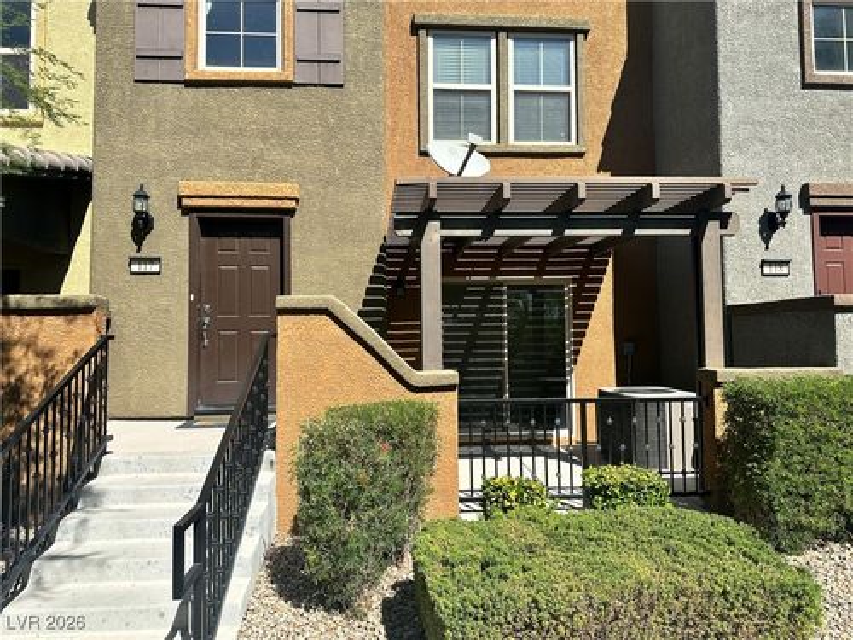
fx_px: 591
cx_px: 426
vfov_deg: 56.8
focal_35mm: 24
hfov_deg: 71.6
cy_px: 320
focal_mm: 6.86
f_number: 1.78
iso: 80
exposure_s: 1/3472
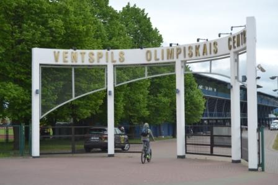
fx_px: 487
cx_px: 139
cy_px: 92
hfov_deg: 31.9
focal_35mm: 63
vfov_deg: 21.6
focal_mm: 42
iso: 100
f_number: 7.1
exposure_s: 1/200
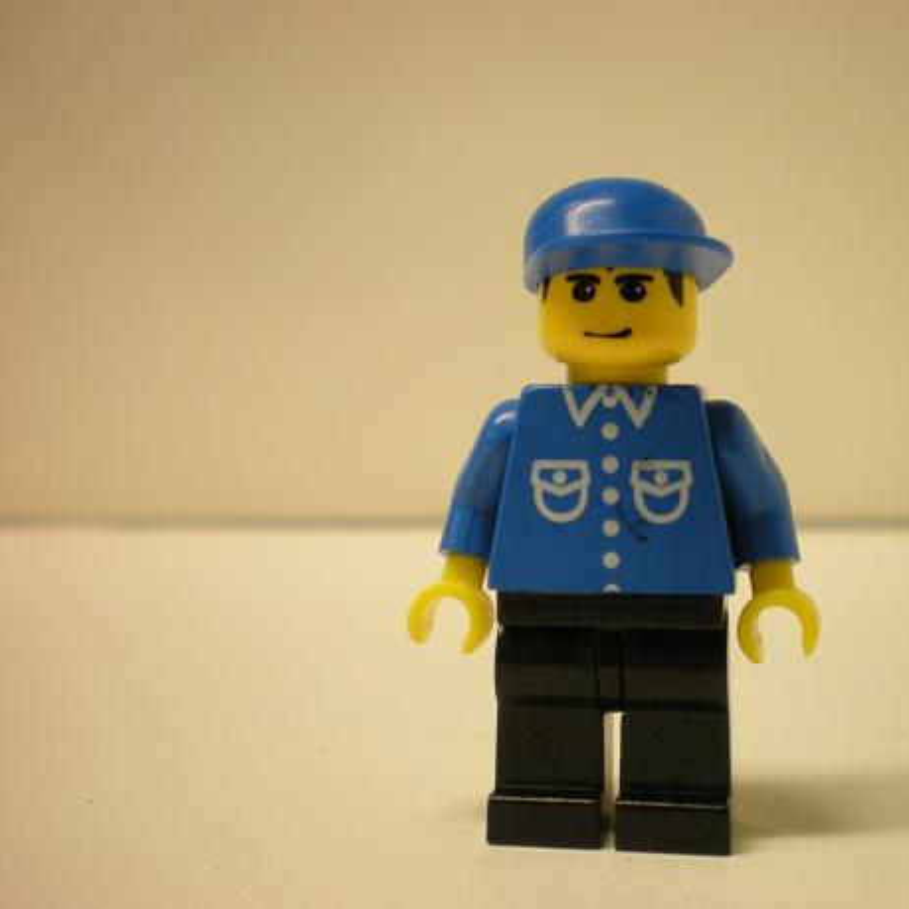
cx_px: 607
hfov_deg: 37.1
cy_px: 454
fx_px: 1337
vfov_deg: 37.6
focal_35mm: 45
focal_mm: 6.3
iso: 200
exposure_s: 1/44.6
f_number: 3.1
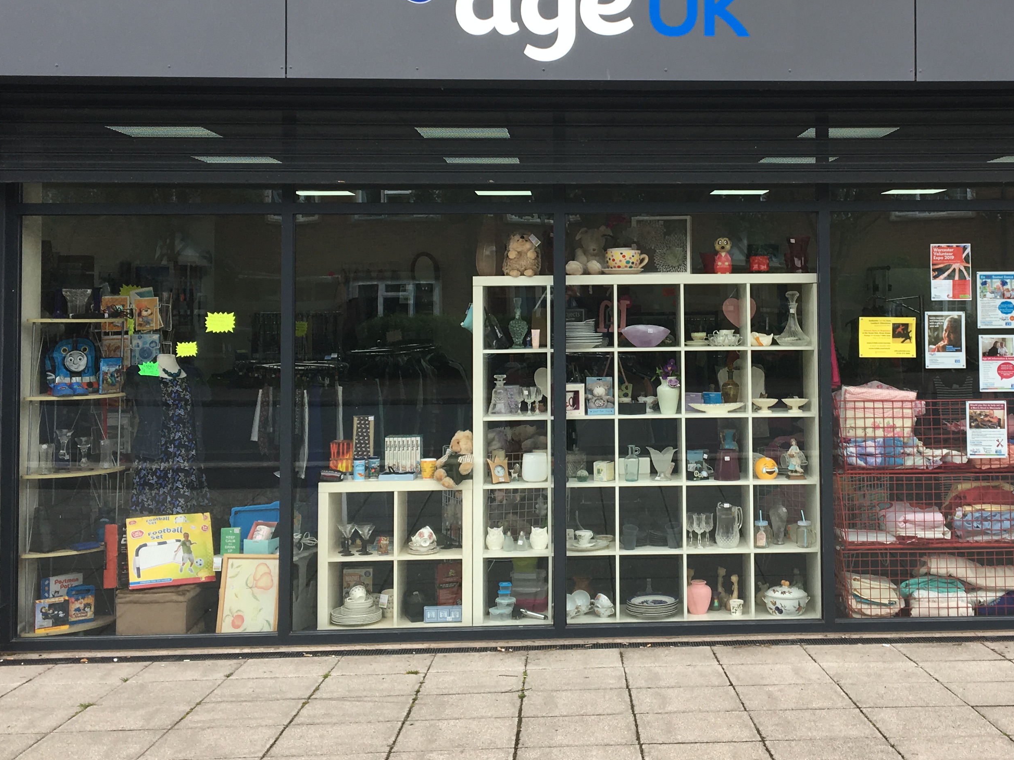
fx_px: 1377
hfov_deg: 40.1
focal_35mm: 47
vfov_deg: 30.6
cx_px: 637
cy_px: 235
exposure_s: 1/272
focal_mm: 4.15
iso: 25
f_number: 2.2
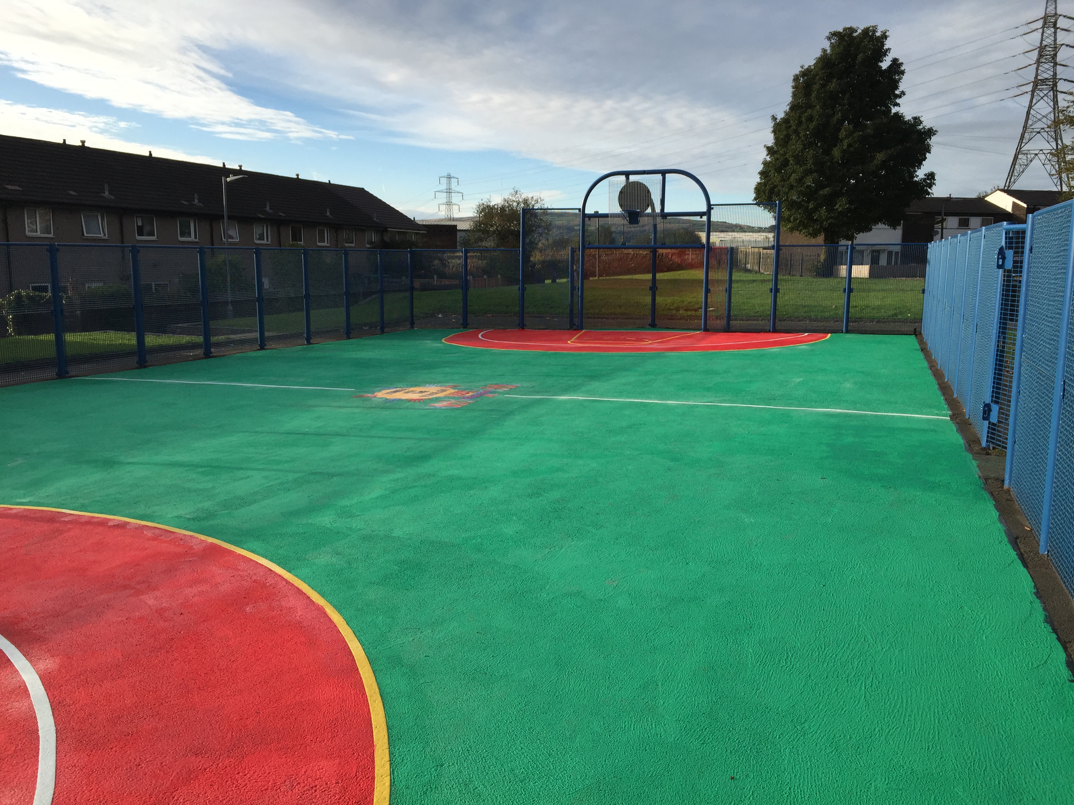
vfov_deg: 48.2
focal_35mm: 29
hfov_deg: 61.7
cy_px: 402
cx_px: 537
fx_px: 900
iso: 32
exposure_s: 1/1464
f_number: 2.2
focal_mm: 4.15
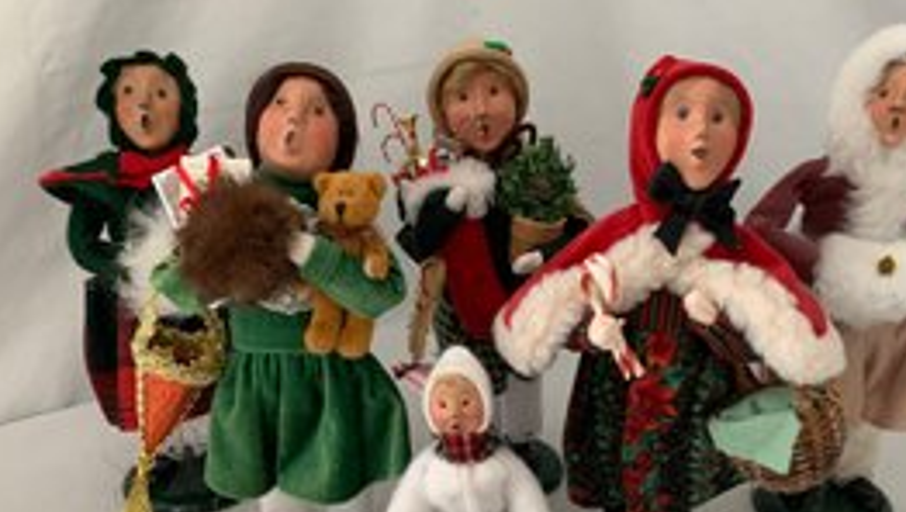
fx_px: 890
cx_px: 496
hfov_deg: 53.9
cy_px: 382
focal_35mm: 37
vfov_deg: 31.5
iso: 400
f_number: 1.8
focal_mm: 4.25
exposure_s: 1/52
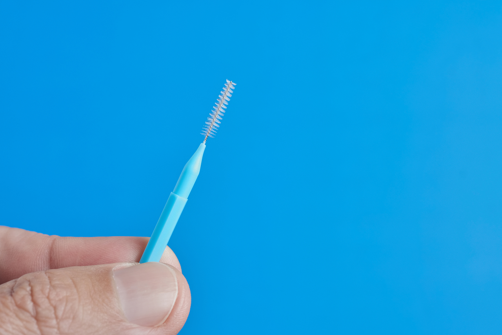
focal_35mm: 90
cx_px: 251
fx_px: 1255
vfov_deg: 15.2
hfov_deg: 22.6
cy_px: 168
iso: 160
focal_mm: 60
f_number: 7.1
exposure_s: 1/250
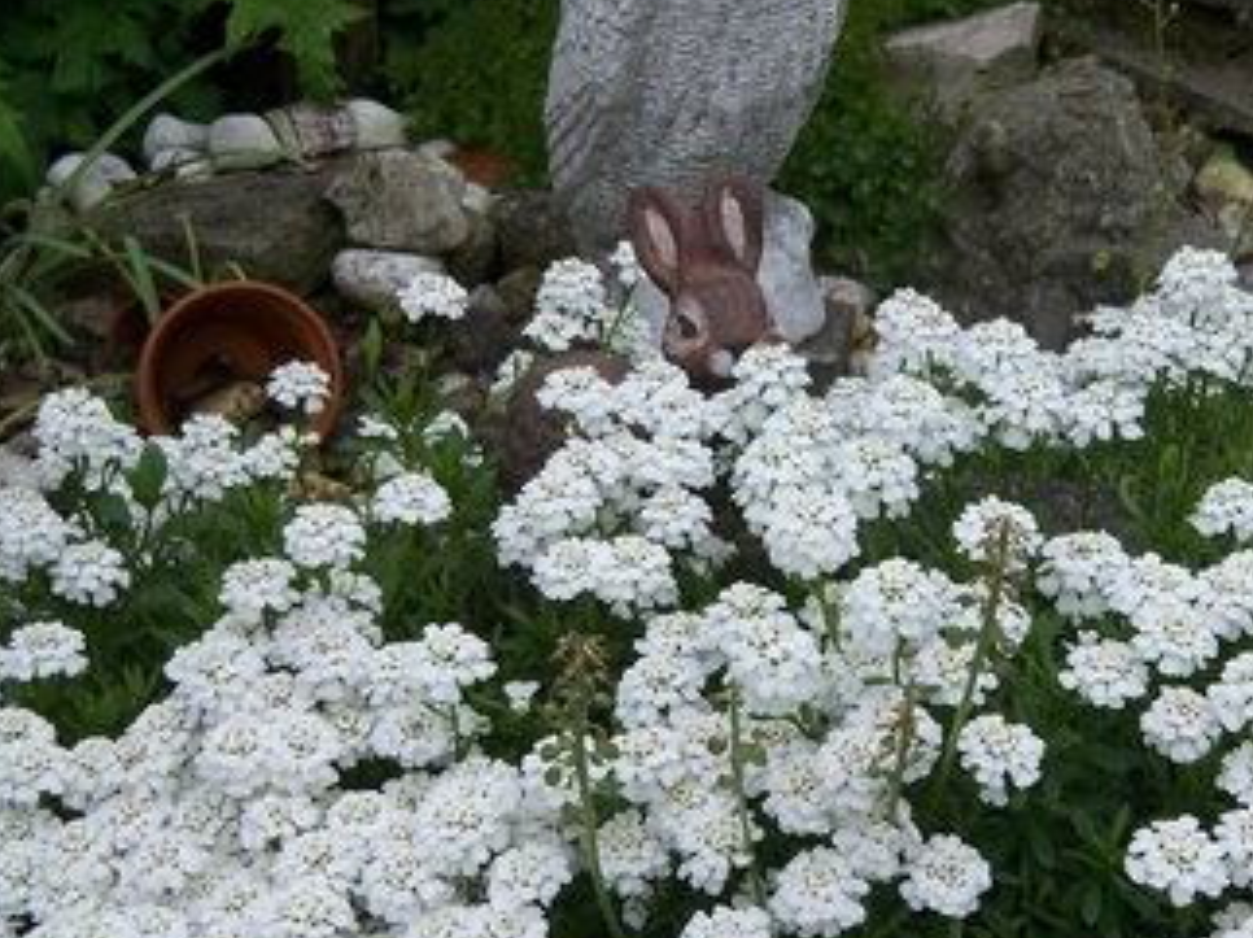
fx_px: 2496
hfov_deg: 28.0
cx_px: 833
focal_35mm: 69
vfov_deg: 21.3
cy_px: 440
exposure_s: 1/100
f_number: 3.1
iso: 64
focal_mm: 7.9
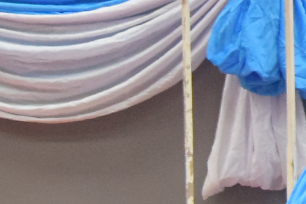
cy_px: -3
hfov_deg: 6.6
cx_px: 577
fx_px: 2567
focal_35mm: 302
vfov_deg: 4.5
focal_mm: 32
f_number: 5
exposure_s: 1/100
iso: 2500
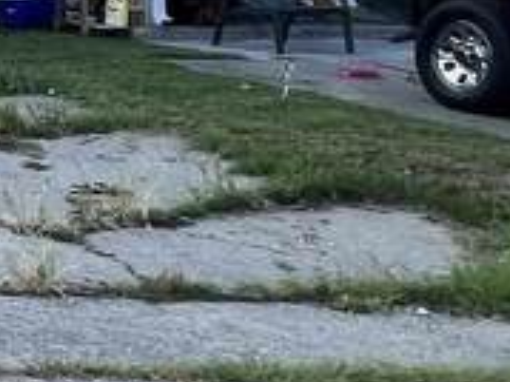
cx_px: -872
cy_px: -100
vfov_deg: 15.2
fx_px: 1369
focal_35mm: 93
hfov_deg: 12.8
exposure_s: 1/268
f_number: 1.8
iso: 32
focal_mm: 1.57
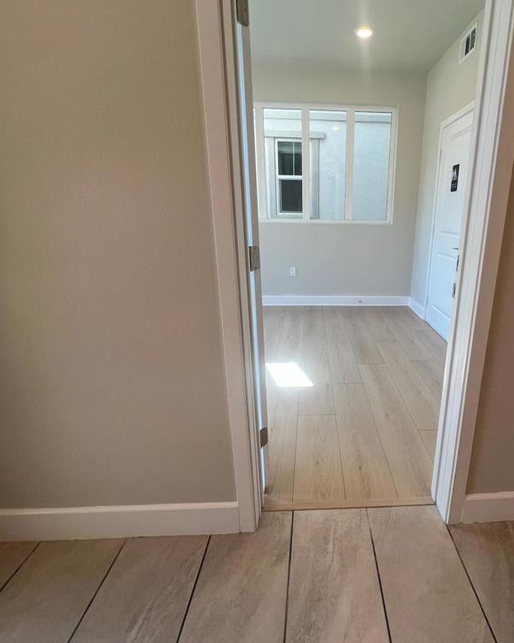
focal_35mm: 18
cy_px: 328
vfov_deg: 86.4
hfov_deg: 71.8
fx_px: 342
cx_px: 339
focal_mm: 1.57
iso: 50
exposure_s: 1/120
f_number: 1.8
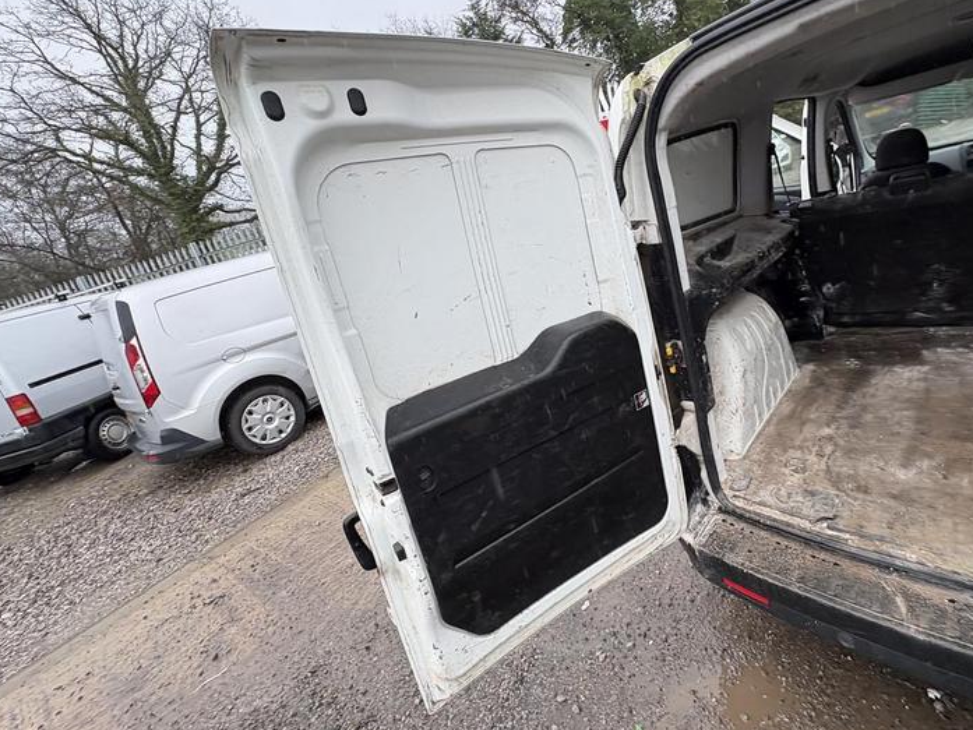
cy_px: 318
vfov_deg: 71.3
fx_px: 506
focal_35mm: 18
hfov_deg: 87.0
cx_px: 565
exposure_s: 1/132
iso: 50
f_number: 2.2
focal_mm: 2.22
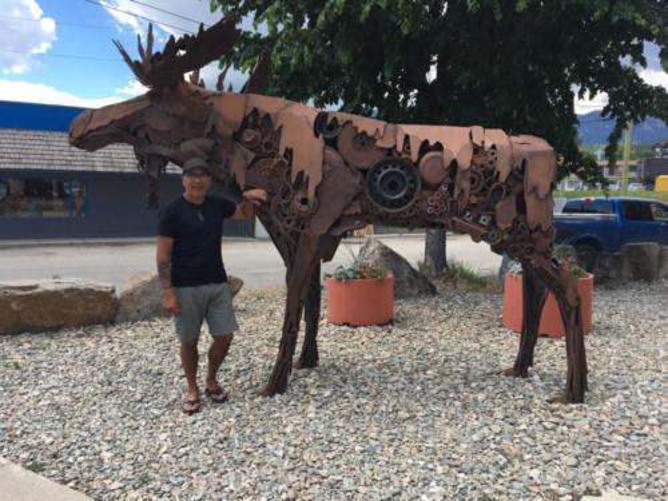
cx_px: 334
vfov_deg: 48.2
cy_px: 250
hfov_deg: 61.7
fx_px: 560
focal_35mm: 29
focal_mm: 4.15
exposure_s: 1/680
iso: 25
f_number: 2.2
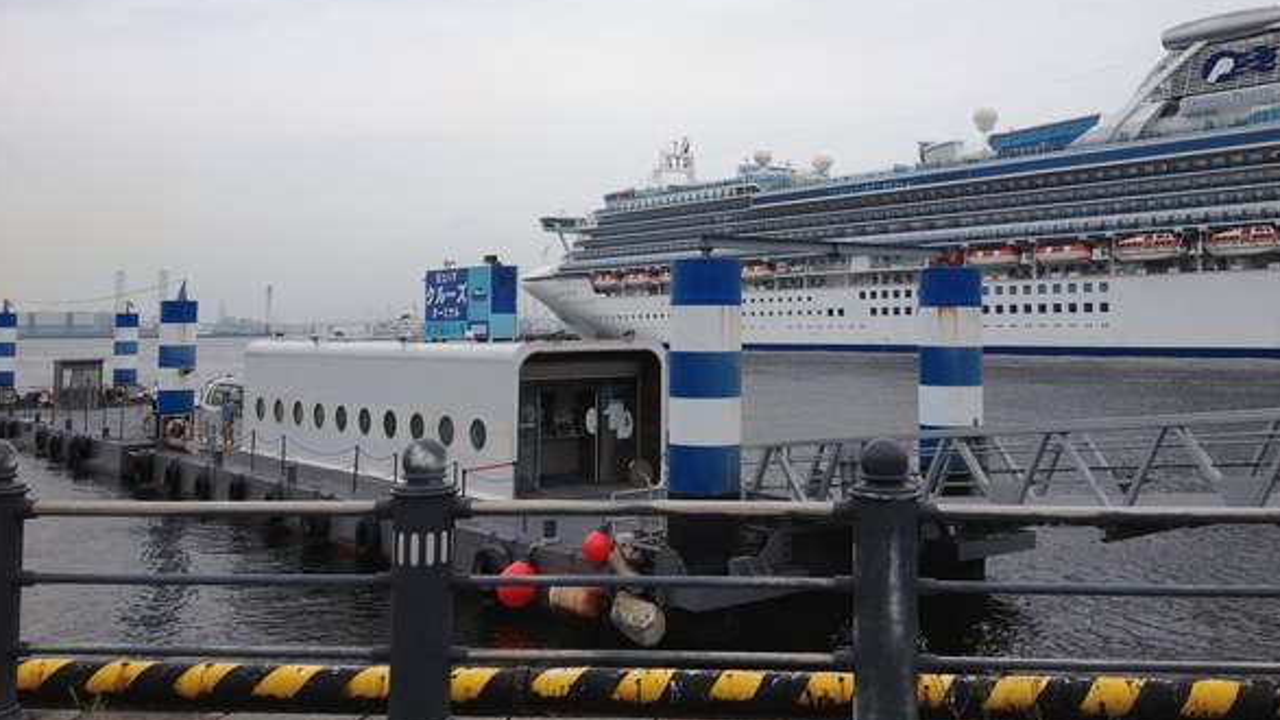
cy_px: 249
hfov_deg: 51.6
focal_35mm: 39
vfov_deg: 30.2
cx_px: 643
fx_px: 1323
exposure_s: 1/812
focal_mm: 4.28
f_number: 2.4
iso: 50
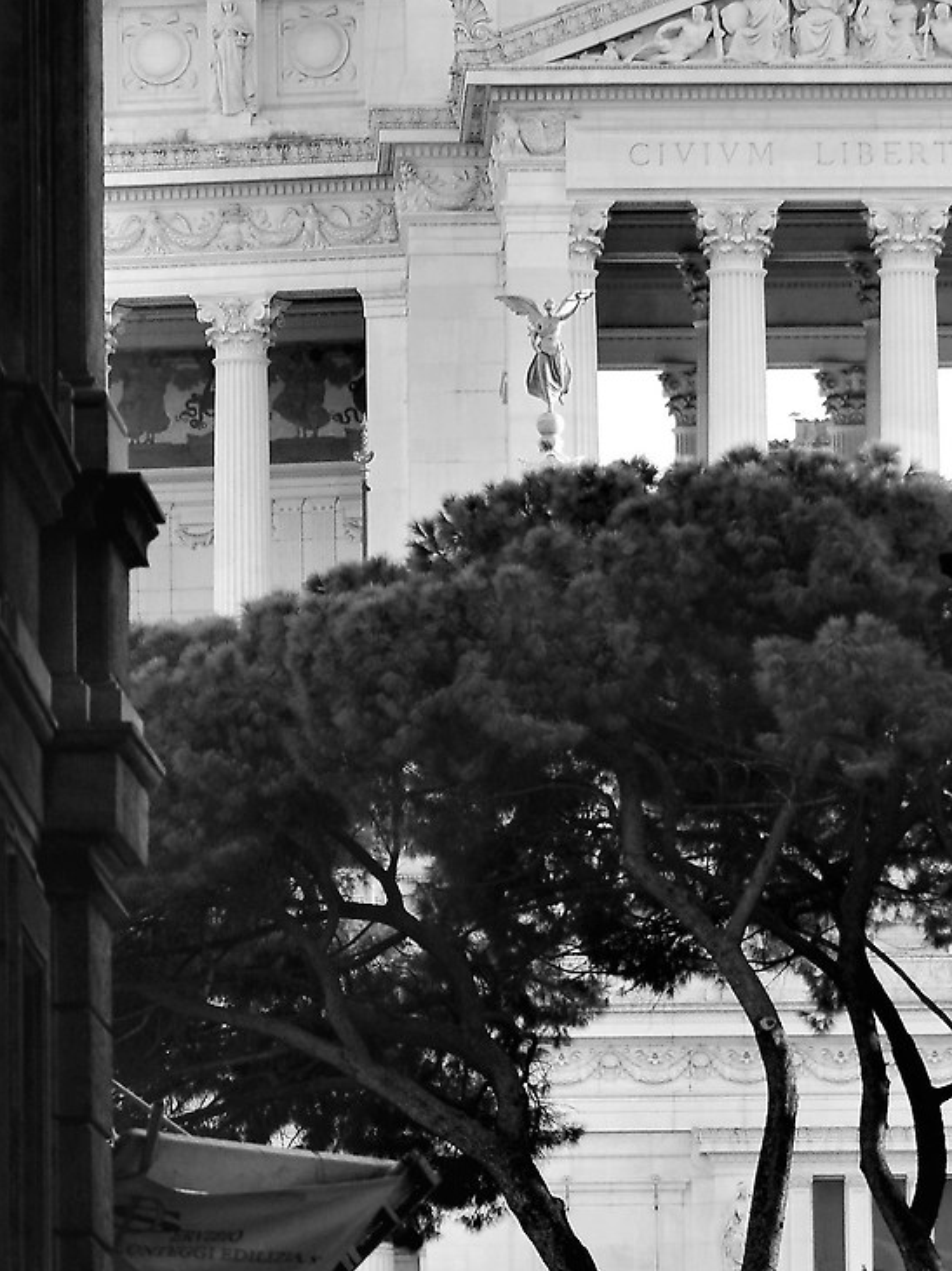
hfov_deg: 4.5
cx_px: 799
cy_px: 646
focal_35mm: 332
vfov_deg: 6.0
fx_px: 12181
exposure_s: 1/125
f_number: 4.5
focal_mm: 70
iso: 125
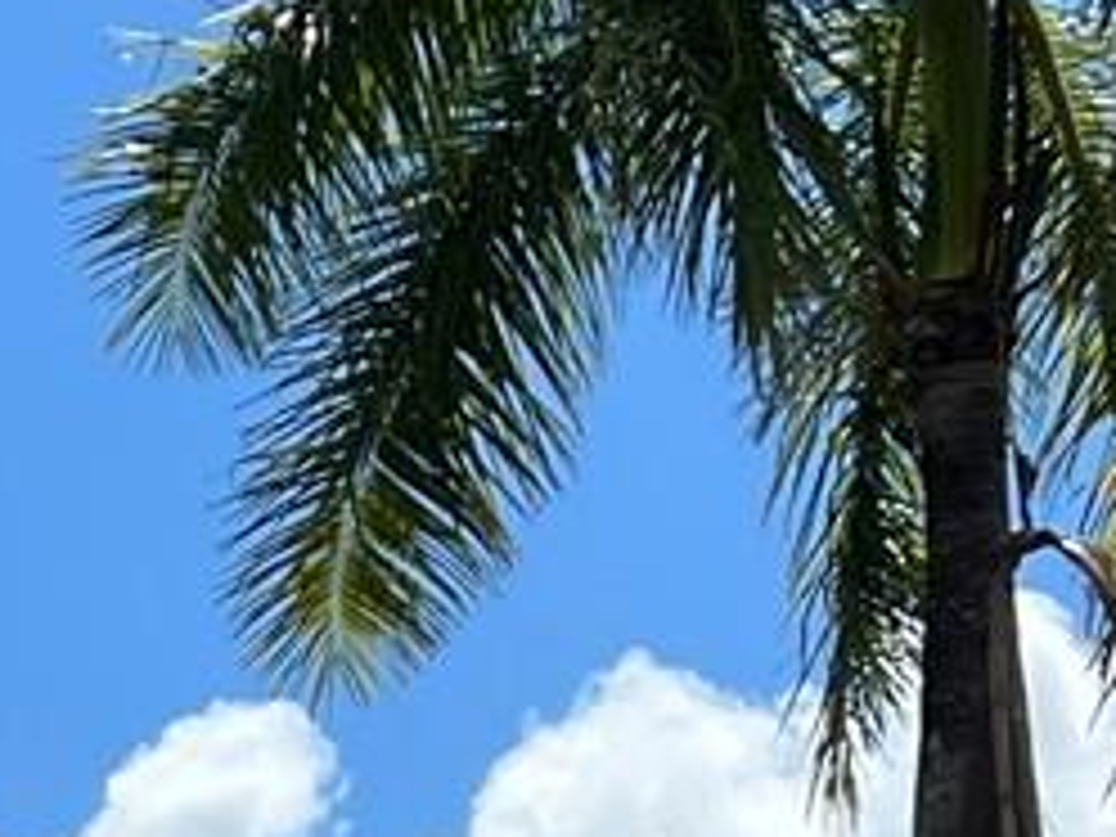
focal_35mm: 168
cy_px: 2038
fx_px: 5416
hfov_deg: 10.9
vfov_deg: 8.1
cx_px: -1026
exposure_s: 1/5882
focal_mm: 5.7
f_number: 1.5
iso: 50
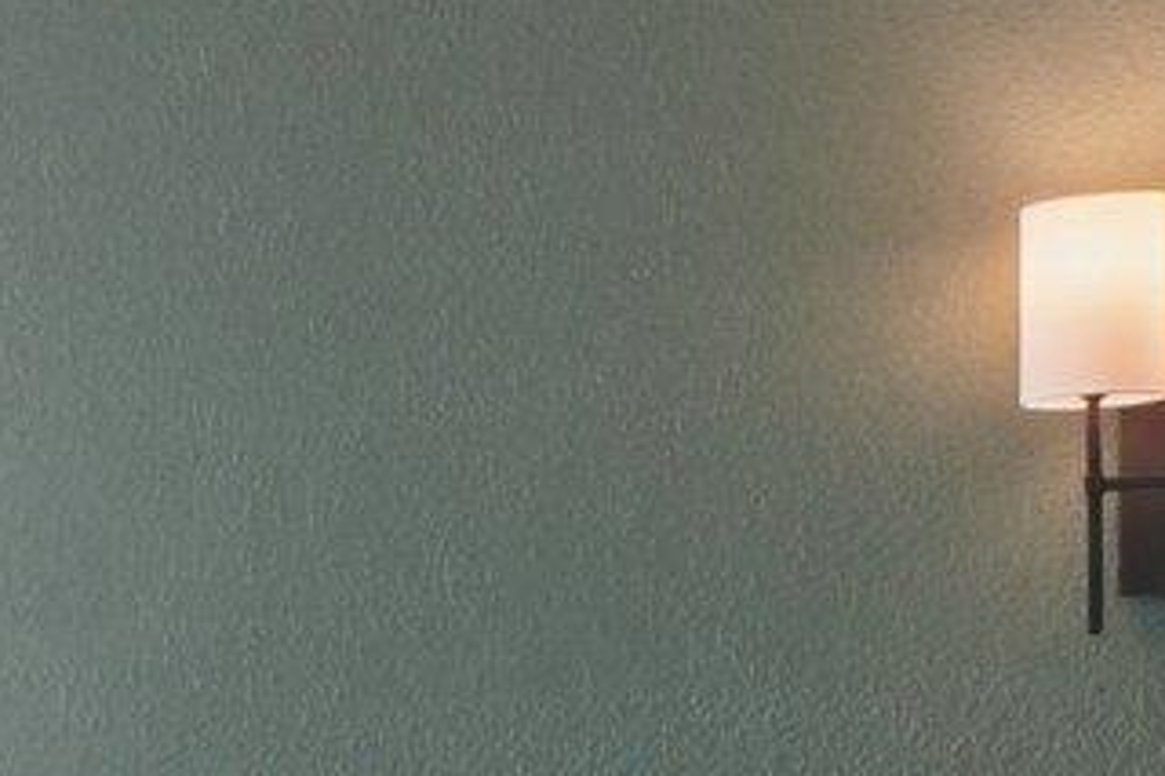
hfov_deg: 16.3
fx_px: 3105
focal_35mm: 96
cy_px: 843
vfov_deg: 13.9
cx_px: -1180
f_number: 8
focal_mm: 10
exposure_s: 1/8
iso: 400
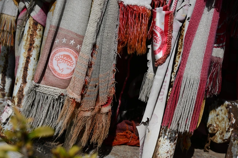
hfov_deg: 17.6
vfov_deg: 11.8
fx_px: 767
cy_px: 79
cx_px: 119
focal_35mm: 116
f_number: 11
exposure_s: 1/2000
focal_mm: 116
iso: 320
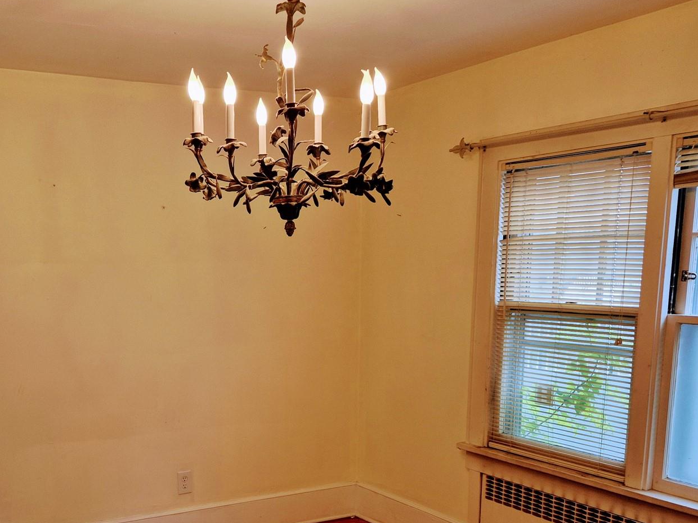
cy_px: 409
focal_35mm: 38
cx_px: 234
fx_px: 766
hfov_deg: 48.2
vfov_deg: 36.6
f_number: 1.8
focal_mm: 5.4
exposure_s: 1/120
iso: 40
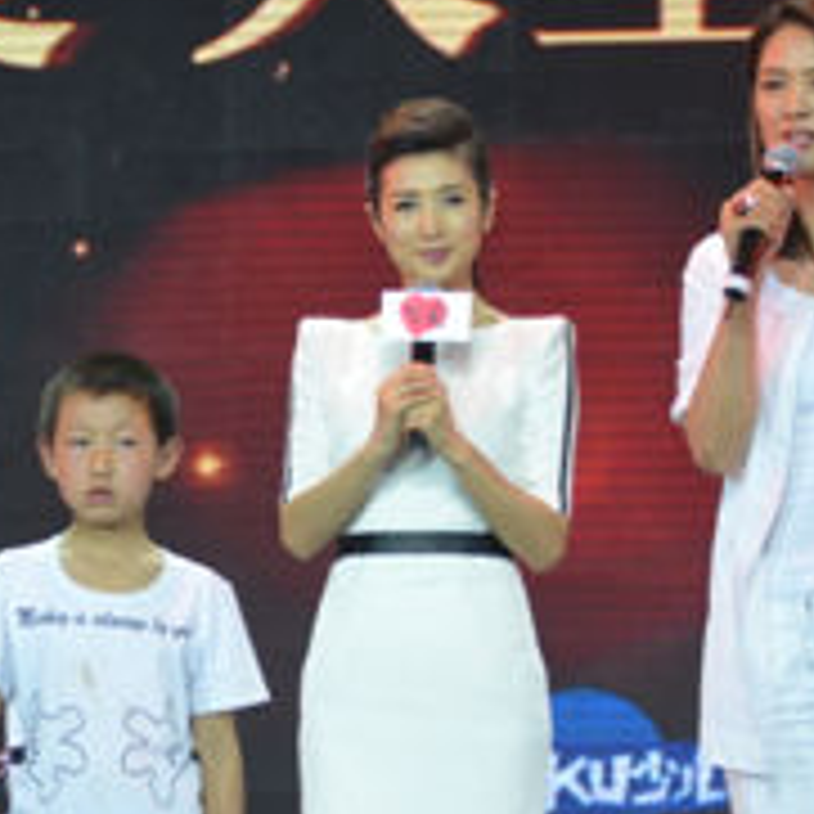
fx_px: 6944
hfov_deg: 6.7
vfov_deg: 6.7
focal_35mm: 261
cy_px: 605
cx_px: 202
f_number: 4.8
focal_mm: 62
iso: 900
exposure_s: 1/125
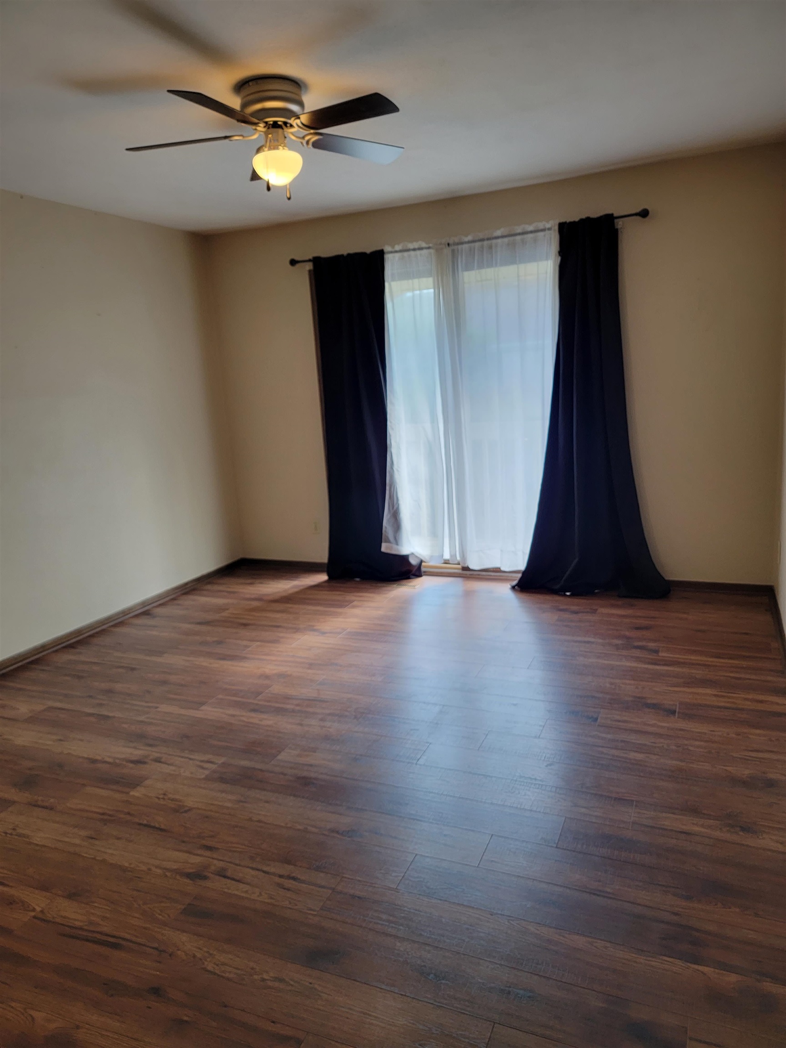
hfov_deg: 56.8
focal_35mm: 24
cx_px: 393
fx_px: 727
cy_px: 524
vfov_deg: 71.6
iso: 100
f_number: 1.8
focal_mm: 6.7
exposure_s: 1/120
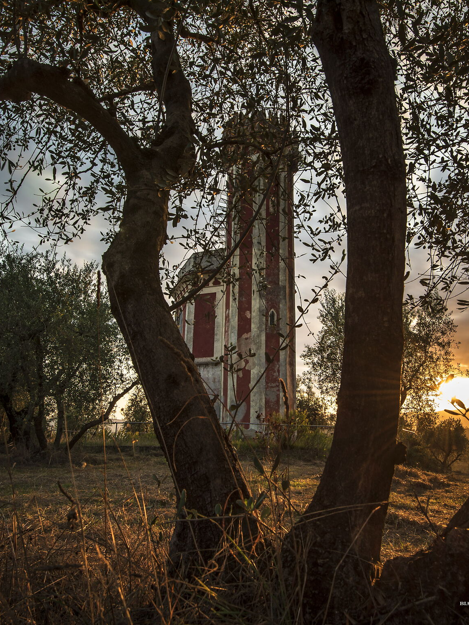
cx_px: 270
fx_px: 434
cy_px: 301
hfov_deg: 56.6
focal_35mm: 24
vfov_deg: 71.6
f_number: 11
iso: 100
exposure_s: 30
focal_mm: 16
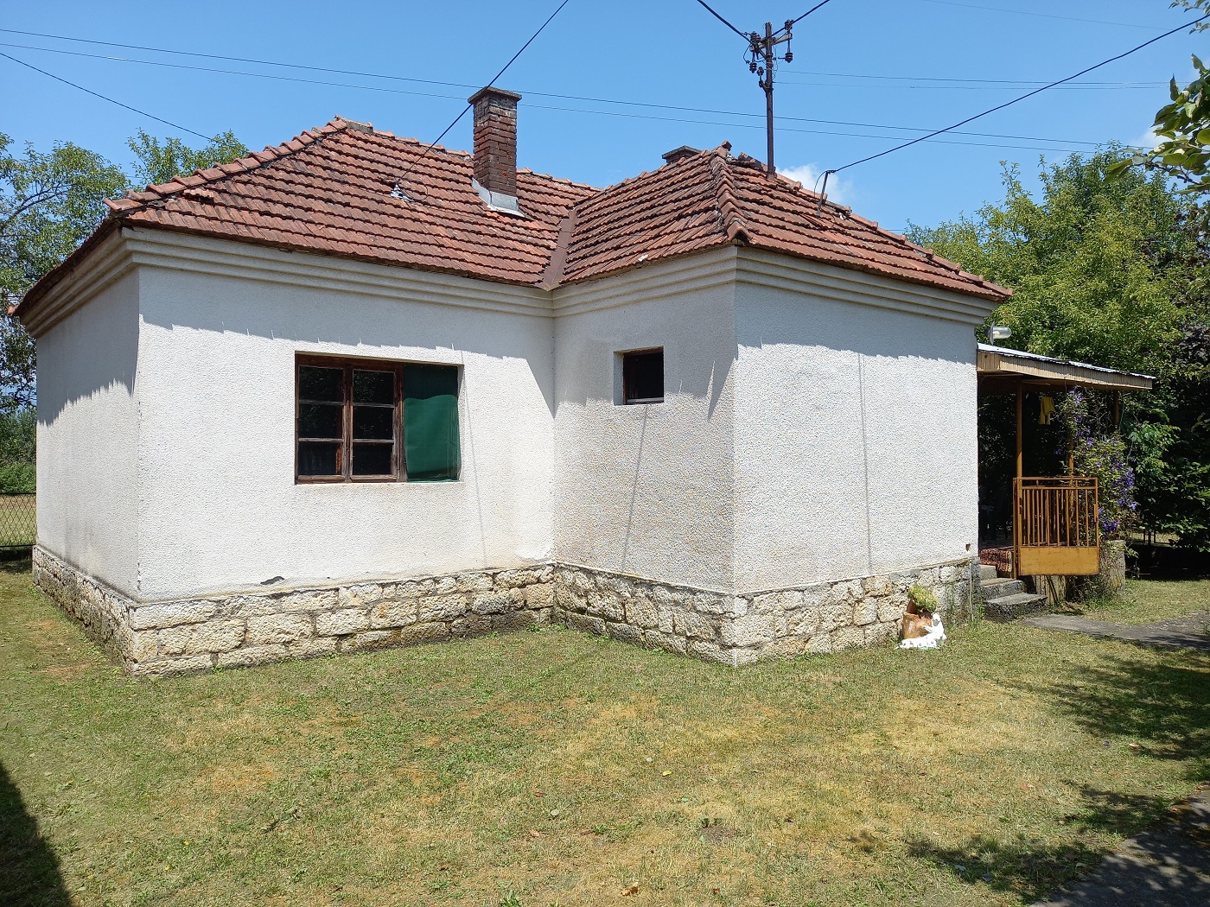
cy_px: 454
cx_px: 605
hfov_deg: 69.4
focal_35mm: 25
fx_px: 874
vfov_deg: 54.9
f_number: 2
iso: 25
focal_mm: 4.6
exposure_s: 1/633
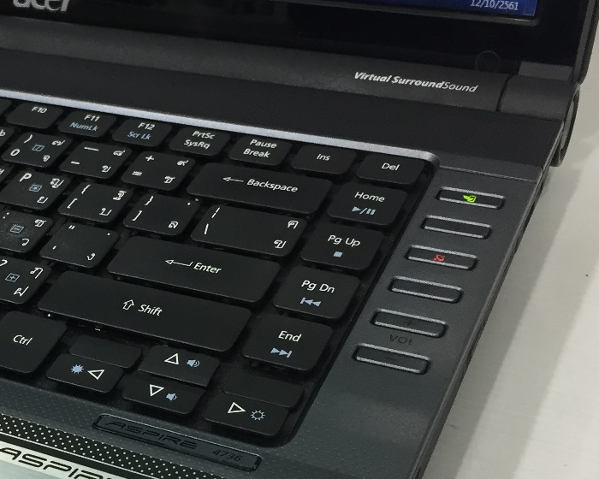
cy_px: 382
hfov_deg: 27.4
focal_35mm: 66
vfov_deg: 22.8
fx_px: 1170
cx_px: 26
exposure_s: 1/33
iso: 80
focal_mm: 4.15
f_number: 2.2
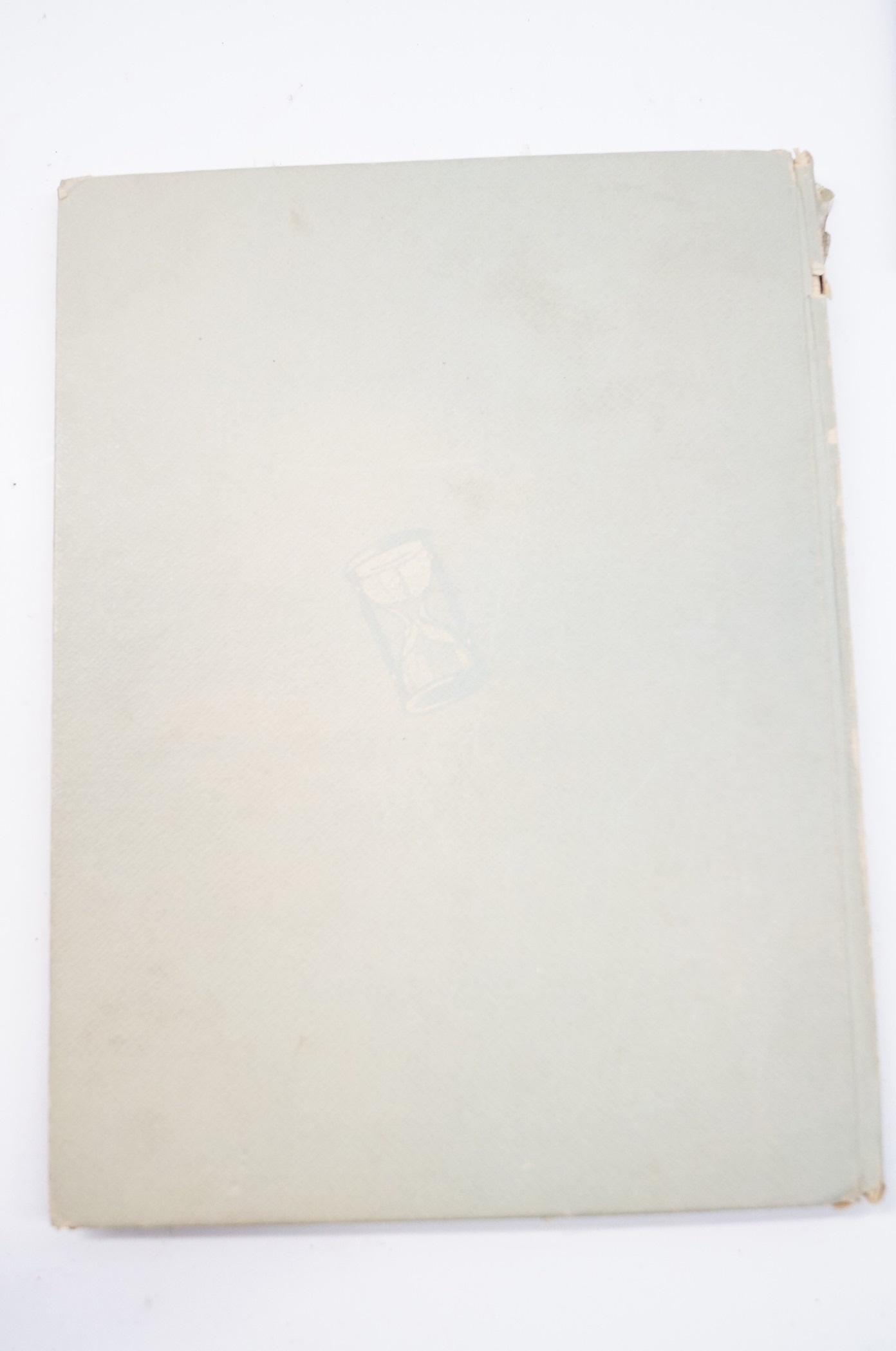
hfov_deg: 34.1
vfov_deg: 49.6
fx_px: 1461
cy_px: 676
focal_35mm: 39
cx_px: 448
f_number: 4.5
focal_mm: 26
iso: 2000
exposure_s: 1/60
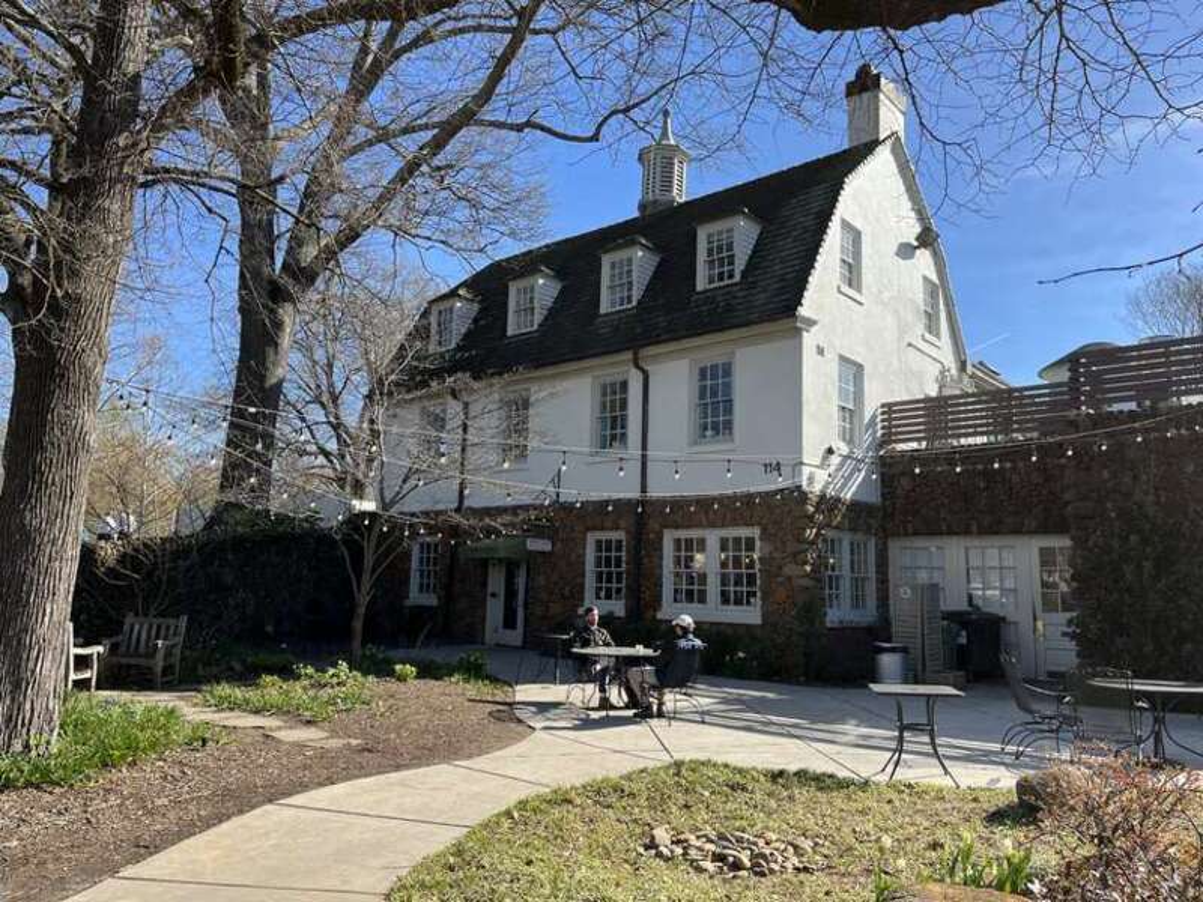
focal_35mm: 26
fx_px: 904
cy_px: 451
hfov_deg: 67.3
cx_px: 602
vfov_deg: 53.1
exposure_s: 1/1748
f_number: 1.6
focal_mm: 5.1
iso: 50
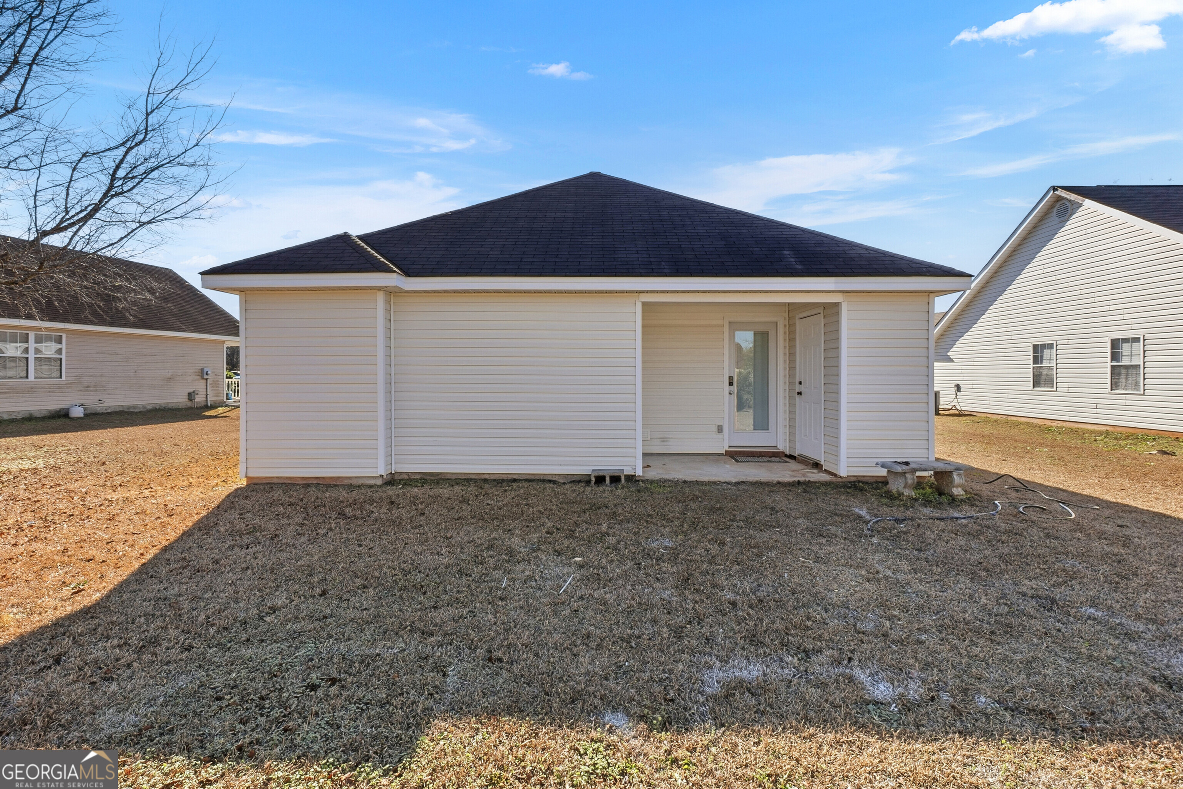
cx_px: 592
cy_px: 394
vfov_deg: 77.3
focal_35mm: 15
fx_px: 493
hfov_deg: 100.4
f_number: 11
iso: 100
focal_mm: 10
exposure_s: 1/400
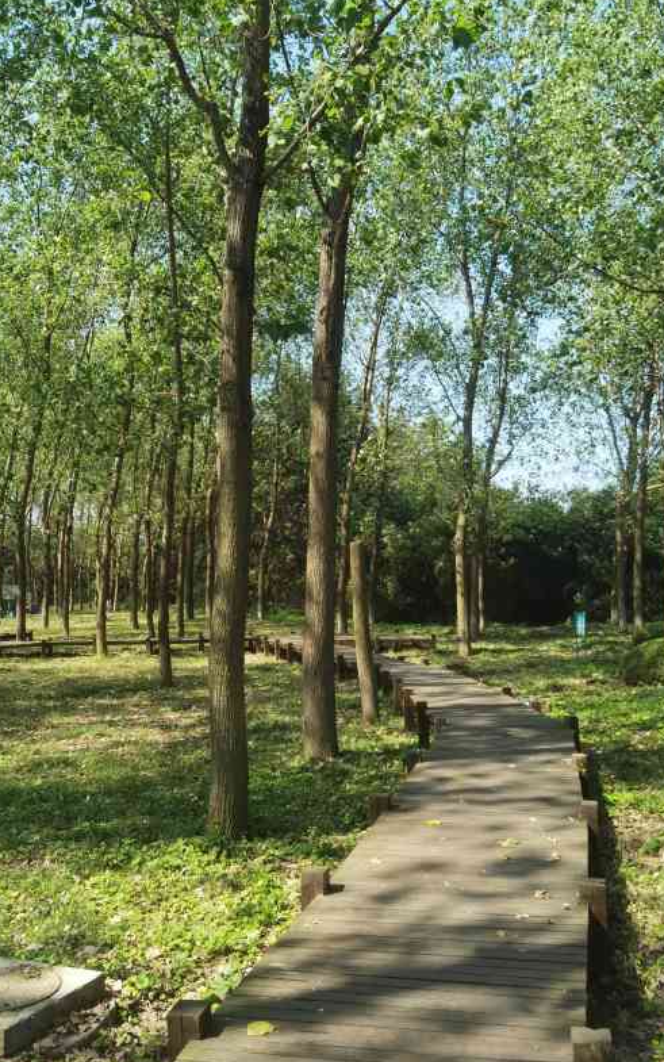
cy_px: 494
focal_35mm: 34
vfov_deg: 56.6
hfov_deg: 37.3
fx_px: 984
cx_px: 310
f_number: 1.9
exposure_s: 1/1250
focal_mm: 6.71
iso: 50
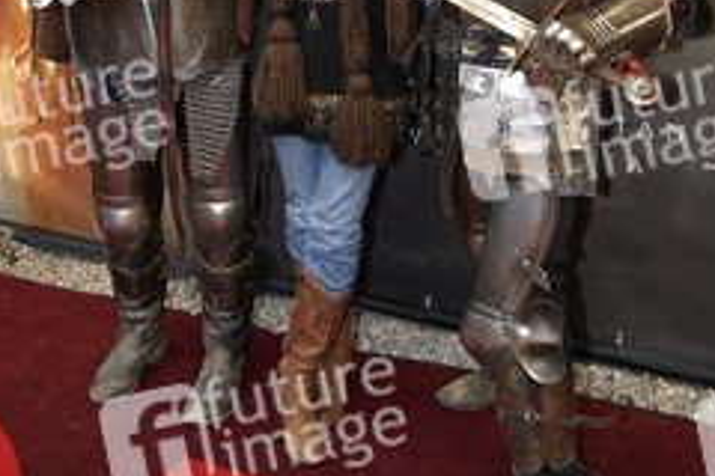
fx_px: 1192
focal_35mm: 60
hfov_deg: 33.4
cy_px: -18
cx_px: 343
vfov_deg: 21.7
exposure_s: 1/60
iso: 400
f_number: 3.8
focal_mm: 24
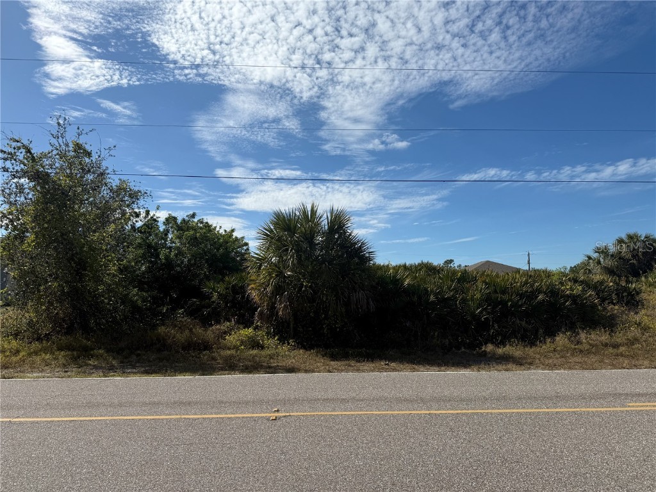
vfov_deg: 56.8
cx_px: 328
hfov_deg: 71.6
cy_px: 246
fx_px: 455
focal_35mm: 24
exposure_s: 1/7353
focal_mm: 6.76
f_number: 1.78
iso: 80
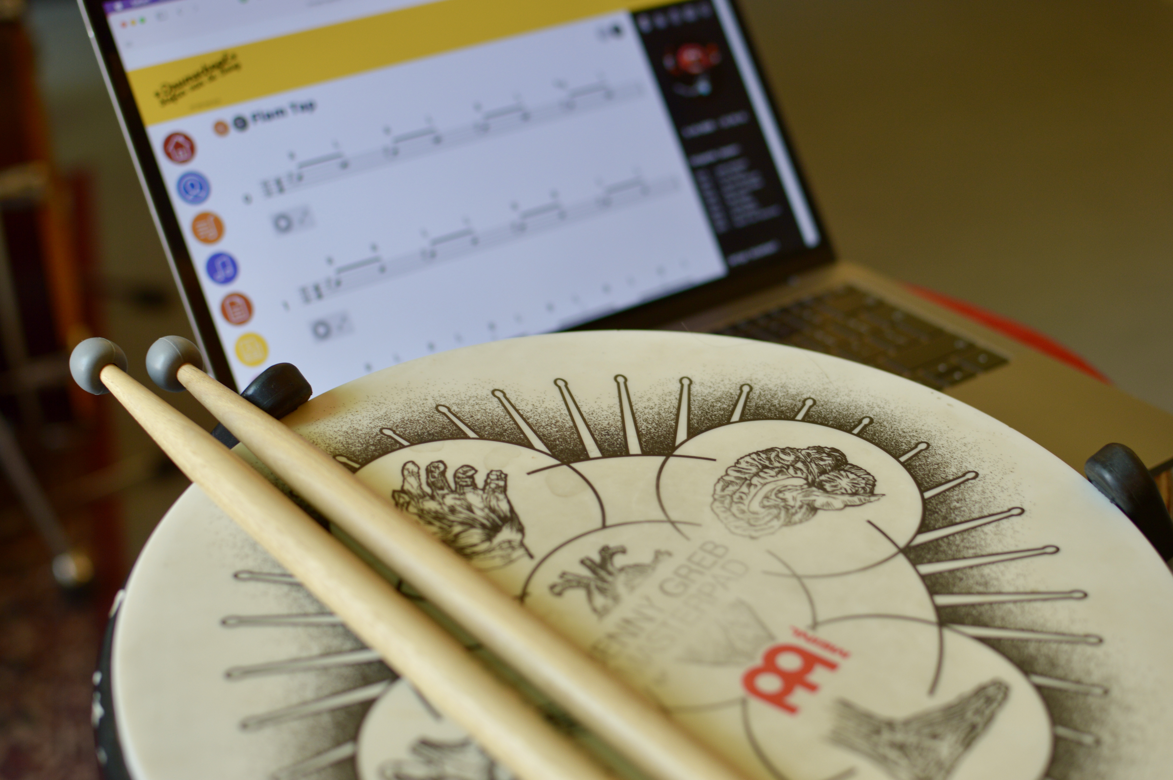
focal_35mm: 52
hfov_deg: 37.9
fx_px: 1709
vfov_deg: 25.7
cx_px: 586
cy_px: 390
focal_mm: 35
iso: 200
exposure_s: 1/60
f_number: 2.8
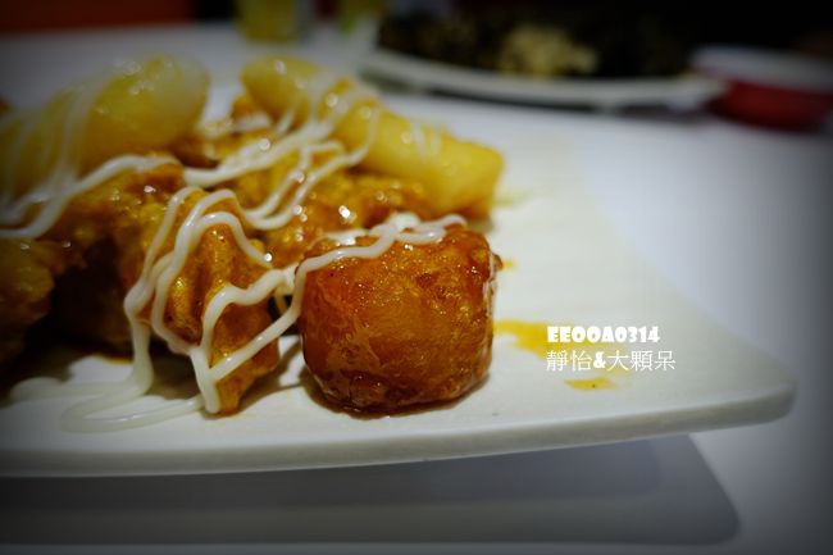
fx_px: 555
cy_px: 278
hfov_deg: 73.8
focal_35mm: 24
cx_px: 416
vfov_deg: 53.1
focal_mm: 8.8
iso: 125
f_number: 2.8
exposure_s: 1/60
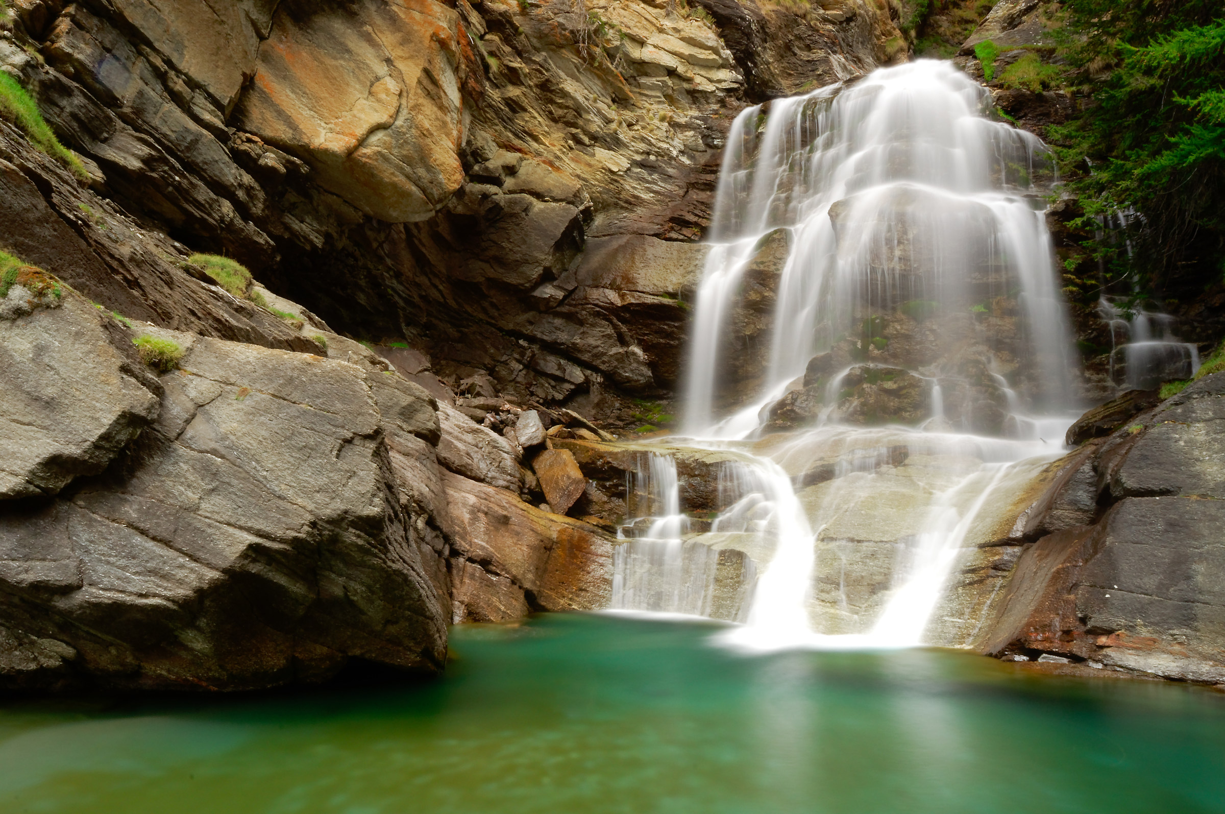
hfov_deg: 62.0
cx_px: 612
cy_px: 407
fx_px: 1020
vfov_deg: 43.5
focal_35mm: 30
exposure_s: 30
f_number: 29
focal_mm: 20
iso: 125
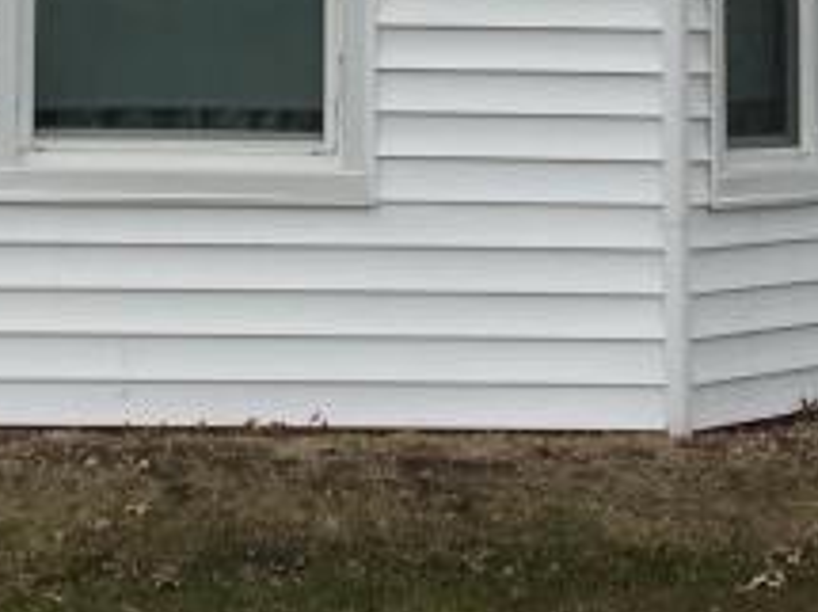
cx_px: 183
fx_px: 3259
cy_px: -270
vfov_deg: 10.4
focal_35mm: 138
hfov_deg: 14.2
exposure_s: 1/746
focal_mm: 4.15
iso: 25
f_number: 2.2
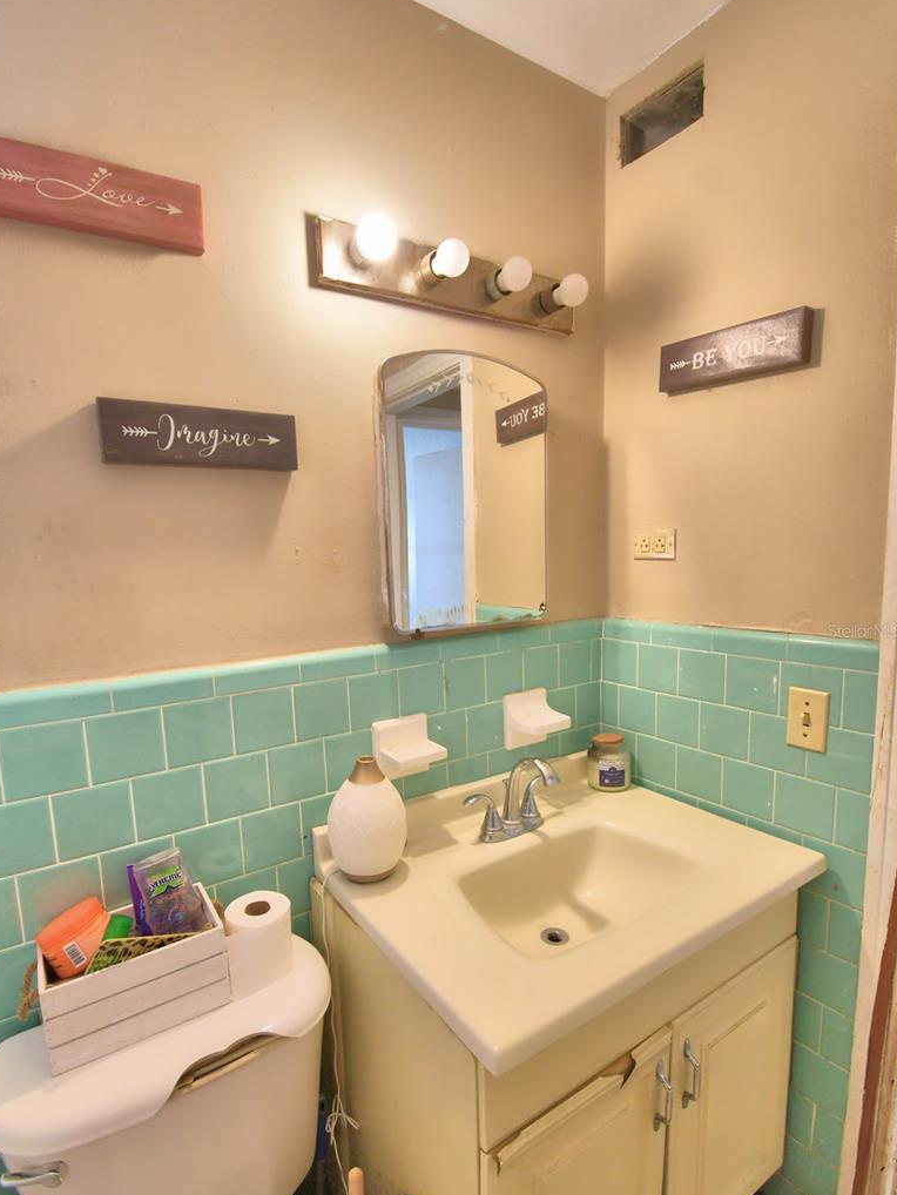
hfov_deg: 74.7
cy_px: 630
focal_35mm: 17
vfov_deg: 90.9
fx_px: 587
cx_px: 437
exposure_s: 1/30
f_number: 4.5
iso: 560
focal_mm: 10
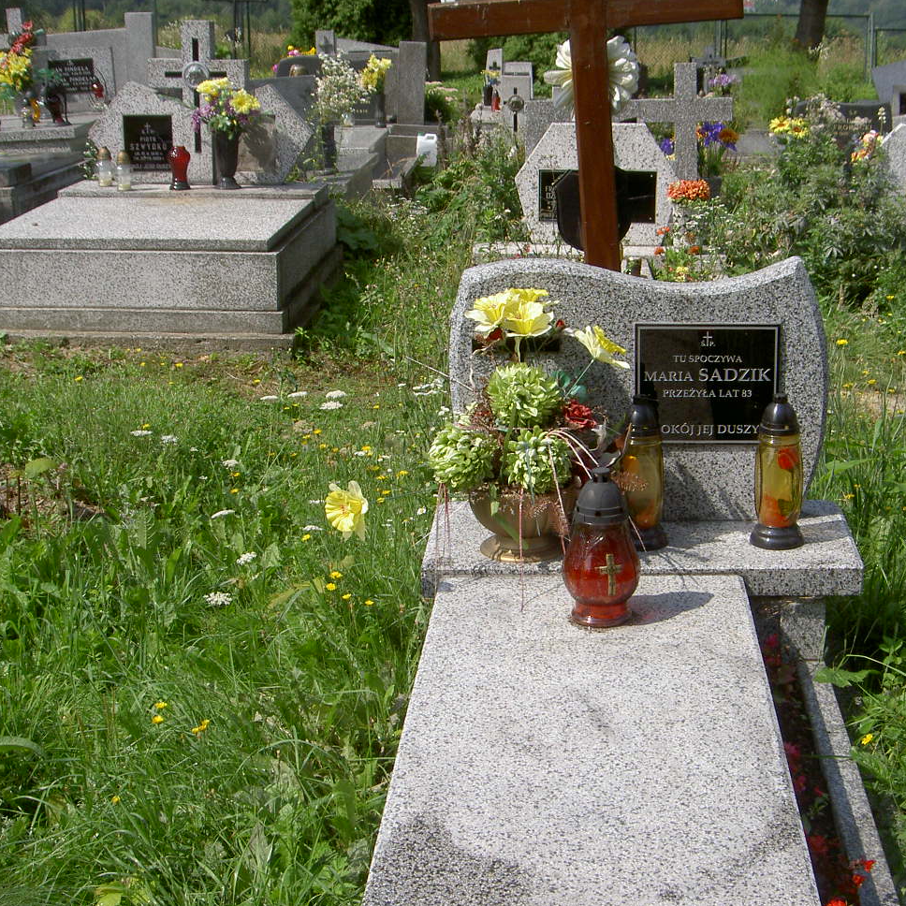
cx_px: 564
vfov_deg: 30.0
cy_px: 529
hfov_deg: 29.9
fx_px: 1688
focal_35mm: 57
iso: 50
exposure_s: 1/500
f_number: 4.7
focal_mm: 8
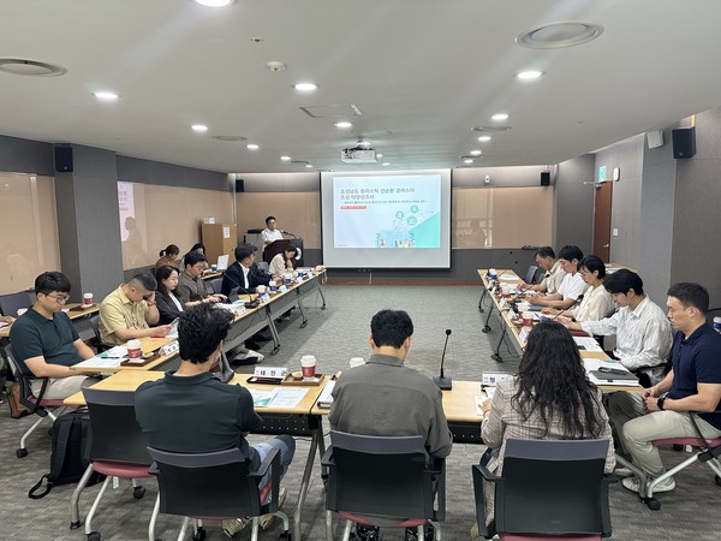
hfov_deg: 71.6
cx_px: 360
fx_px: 500
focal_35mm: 24
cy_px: 270
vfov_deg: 56.8
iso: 200
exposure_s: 1/60
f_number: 1.78
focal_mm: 6.86
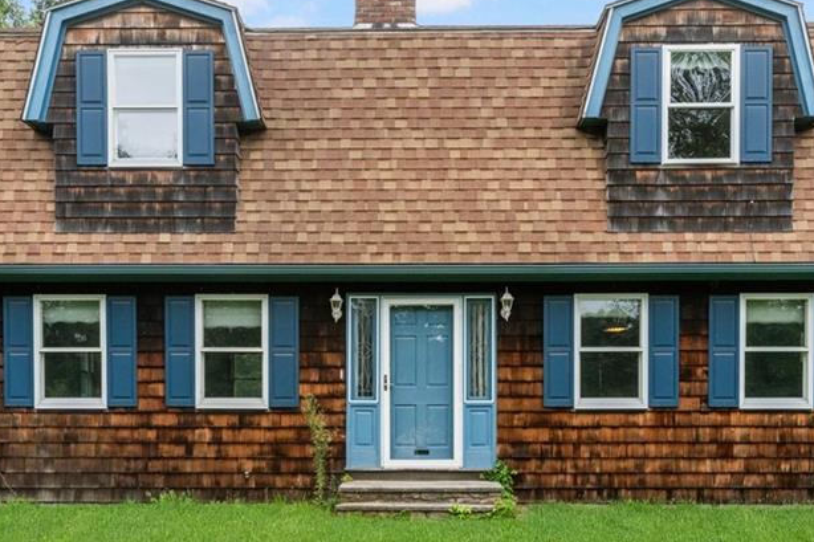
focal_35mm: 45
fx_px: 1017
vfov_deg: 29.8
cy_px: 262
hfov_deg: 43.6
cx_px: 395
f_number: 7.1
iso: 1600
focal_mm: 27
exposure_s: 1/500
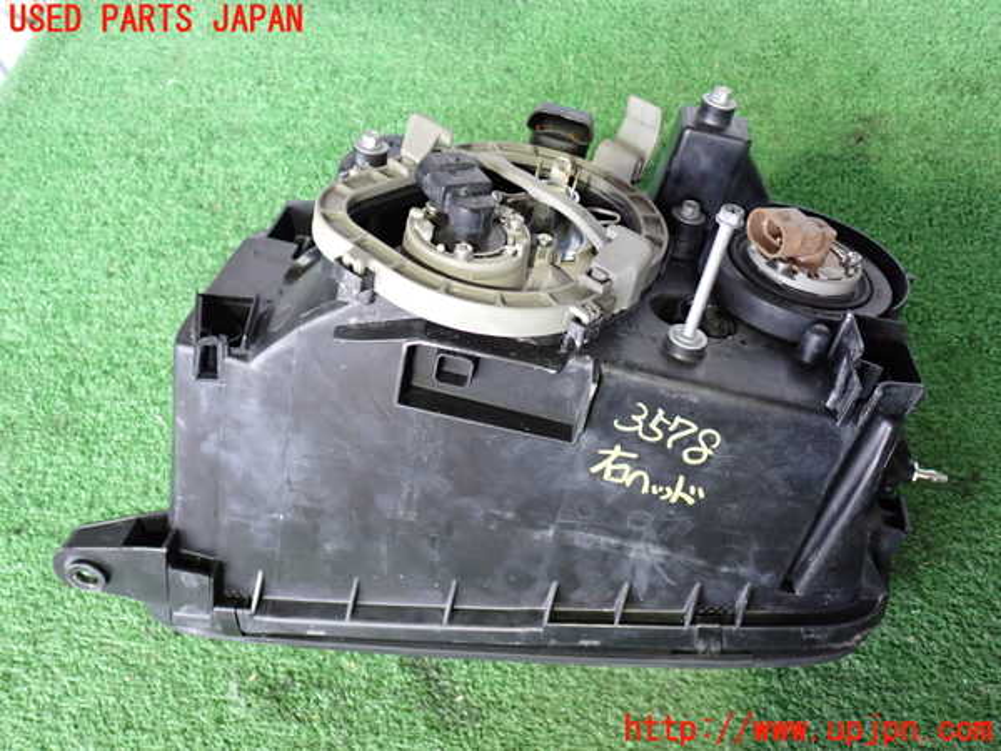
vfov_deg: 44.2
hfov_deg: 56.8
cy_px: 376
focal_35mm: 32
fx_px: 925
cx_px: 500
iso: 640
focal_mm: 5.79
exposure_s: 1/30
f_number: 2.4
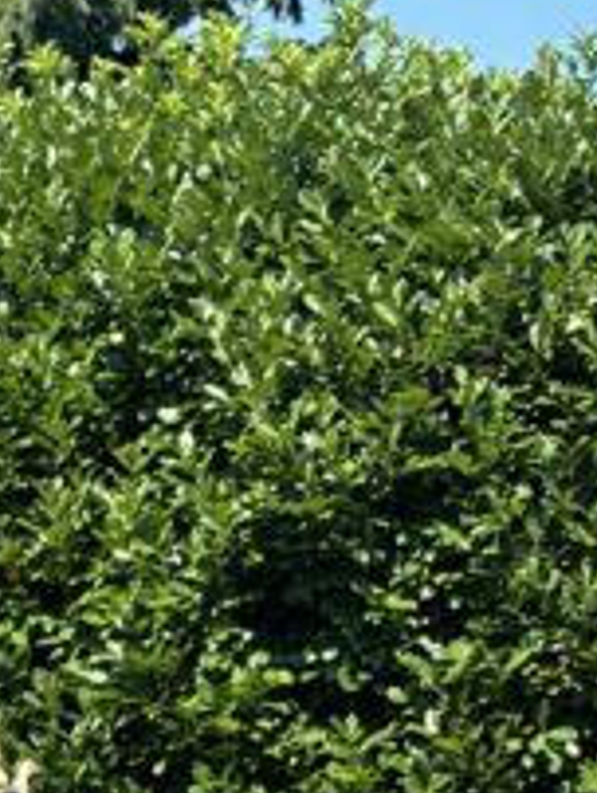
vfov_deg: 8.0
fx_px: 5576
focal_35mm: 243
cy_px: 1135
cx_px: 837
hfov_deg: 6.1
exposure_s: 1/3257
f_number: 1.78
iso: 100
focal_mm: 6.86
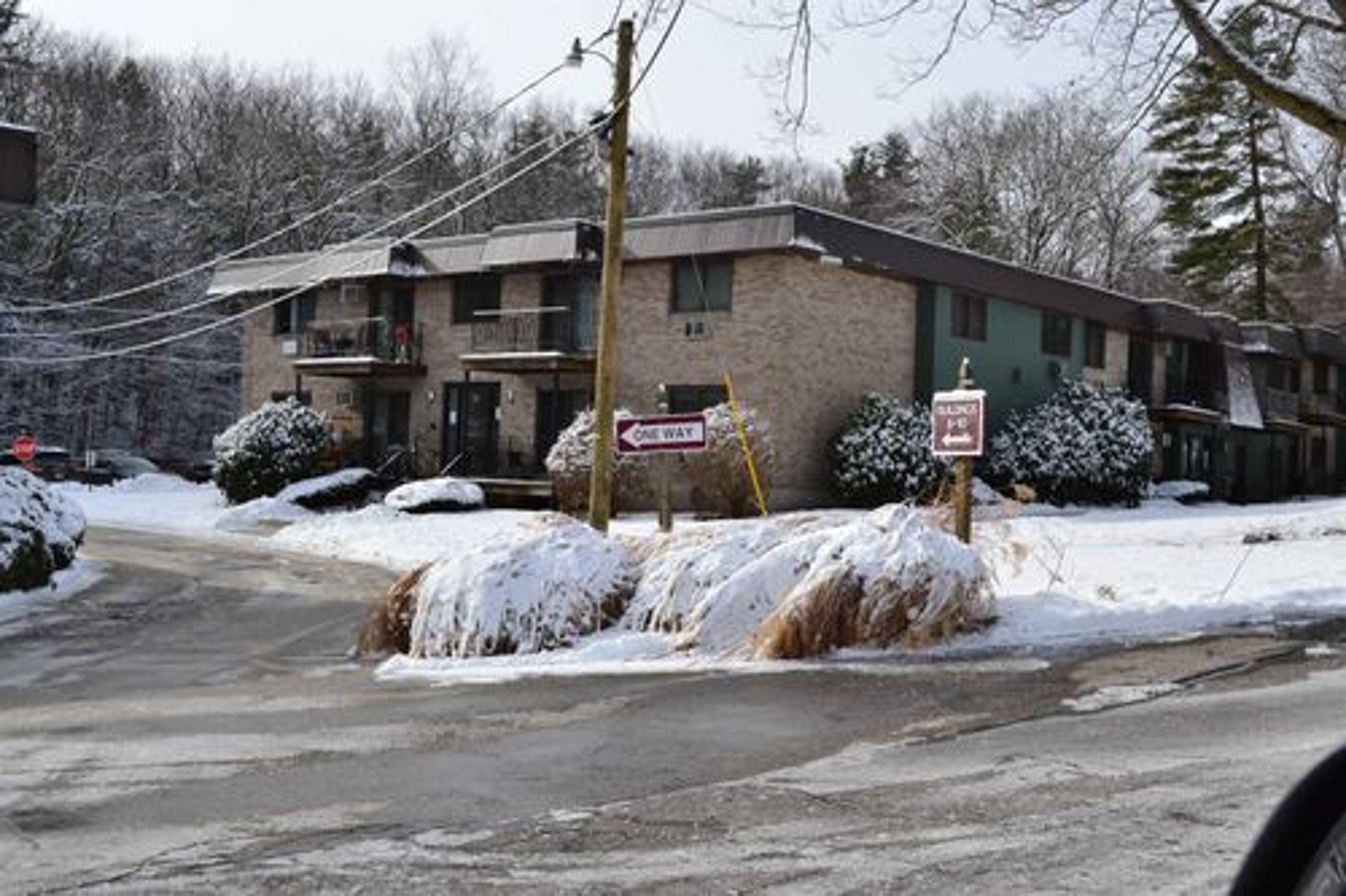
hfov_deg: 46.4
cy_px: 448
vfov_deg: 31.9
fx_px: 1570
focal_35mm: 42
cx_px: 673
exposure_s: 1/500
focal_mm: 28
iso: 400
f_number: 11
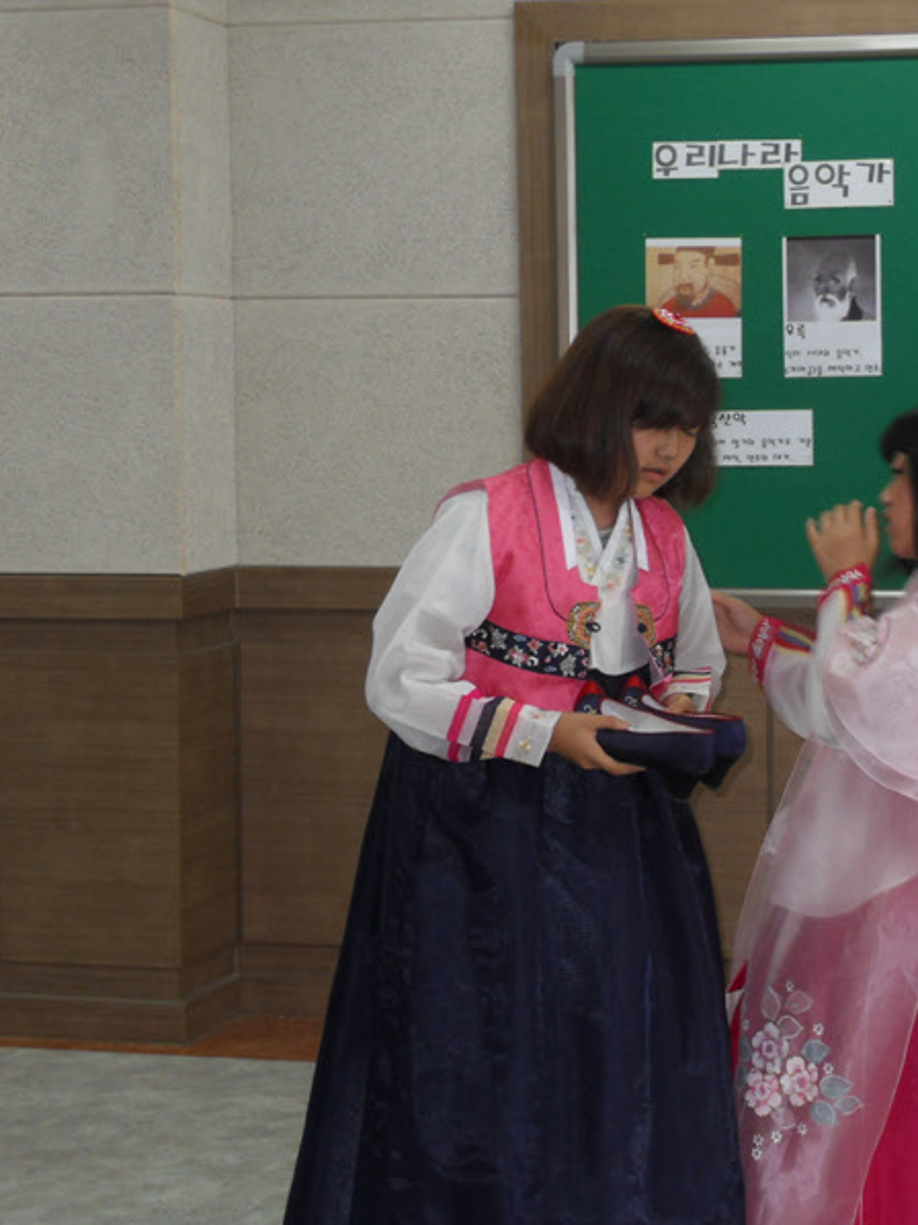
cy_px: 612
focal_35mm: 87
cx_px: 789
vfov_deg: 22.5
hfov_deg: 16.8
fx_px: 3078
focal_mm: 13.9
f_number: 4.5
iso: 200
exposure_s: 1/60
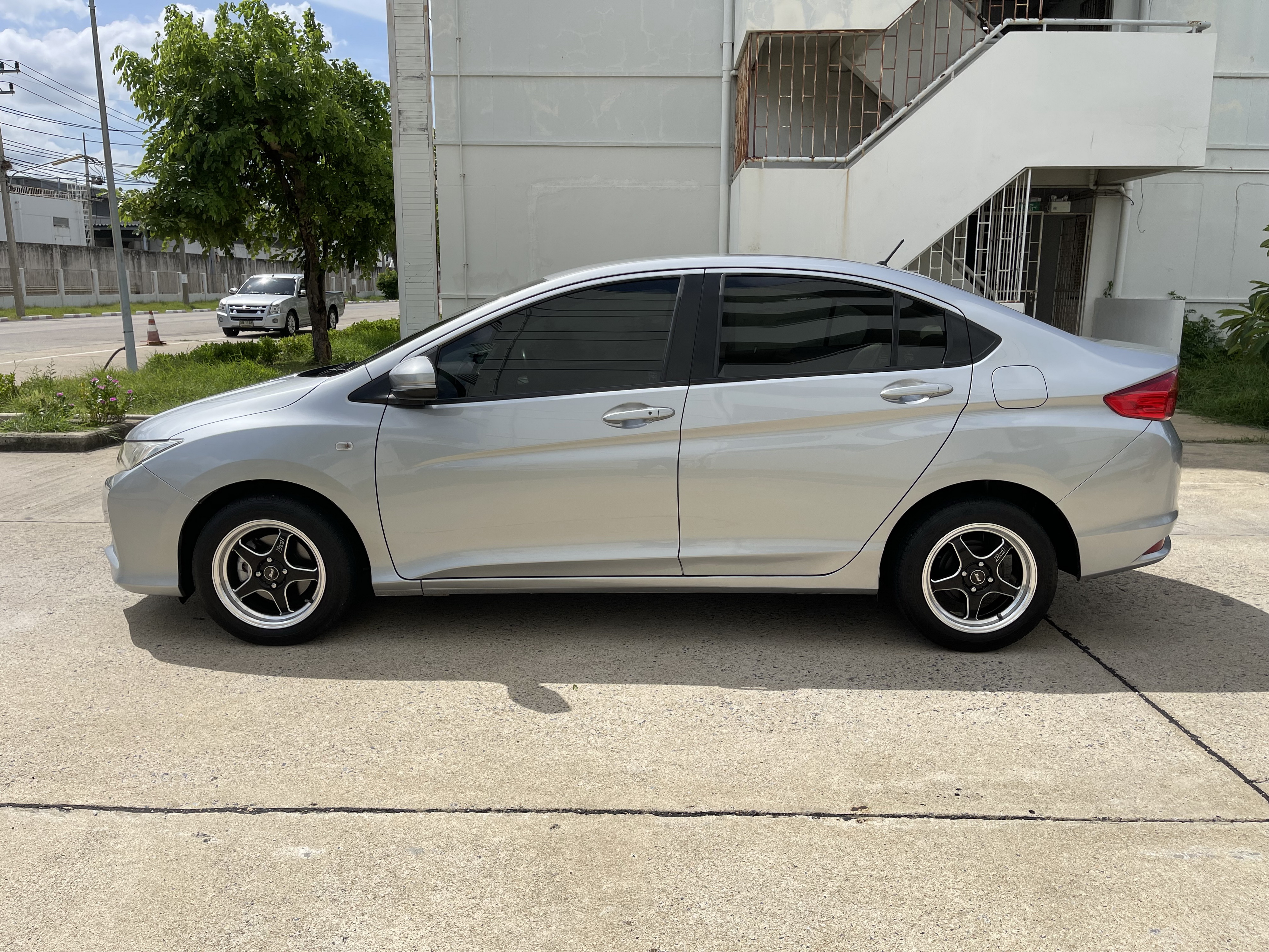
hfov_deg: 69.4
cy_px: 476
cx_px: 634
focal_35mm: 25
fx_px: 916
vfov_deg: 54.9
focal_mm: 5.1
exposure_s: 1/4717
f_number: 1.6
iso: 32
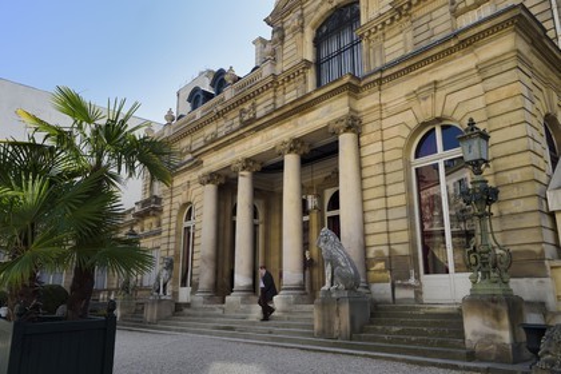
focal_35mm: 29
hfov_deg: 63.7
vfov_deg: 45.0
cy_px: 187
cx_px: 280
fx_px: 452
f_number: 9
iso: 200
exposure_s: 1/250
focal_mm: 29
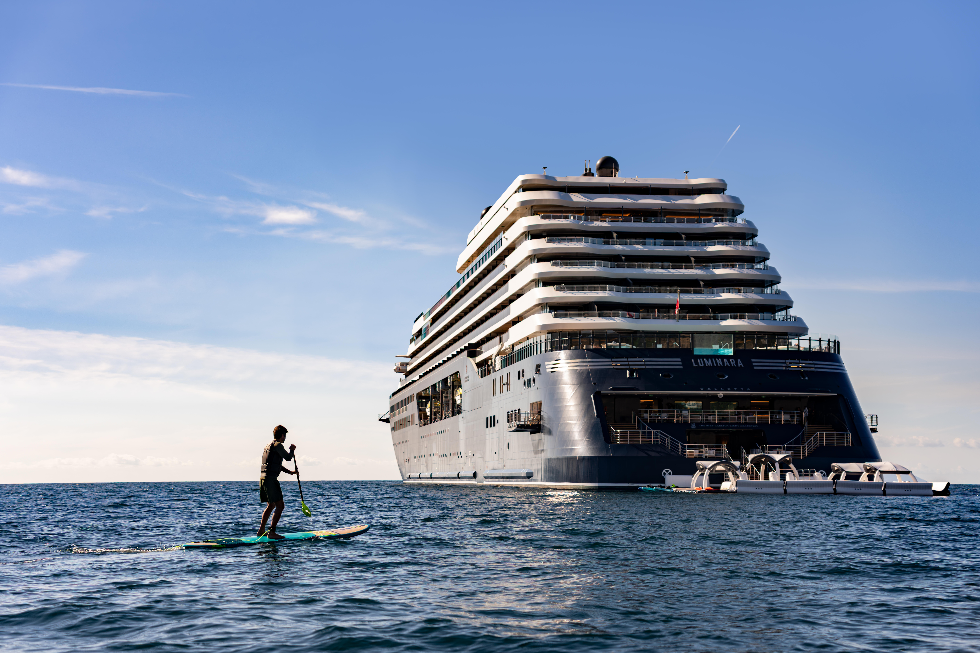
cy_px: 326
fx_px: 1660
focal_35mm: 61
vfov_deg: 22.3
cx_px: 490
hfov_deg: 32.9
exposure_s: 1/800
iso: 100
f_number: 4
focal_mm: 61
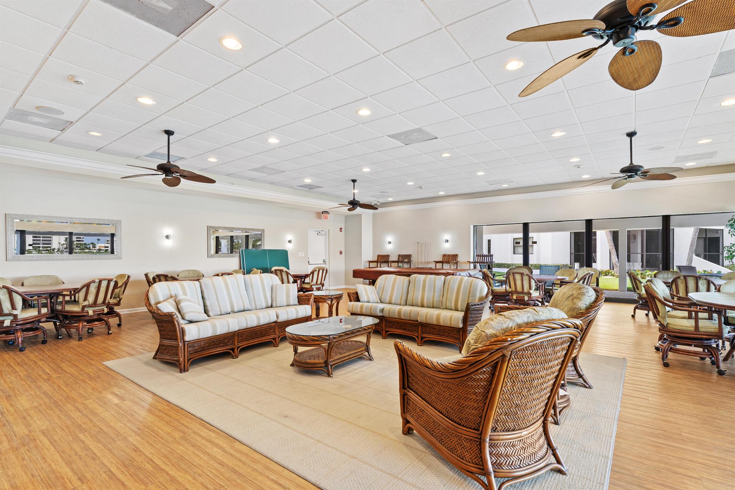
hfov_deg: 93.6
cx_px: 368
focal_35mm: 17
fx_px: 345
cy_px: 245
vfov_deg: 70.7
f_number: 9
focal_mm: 16.9
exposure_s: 1/3
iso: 400
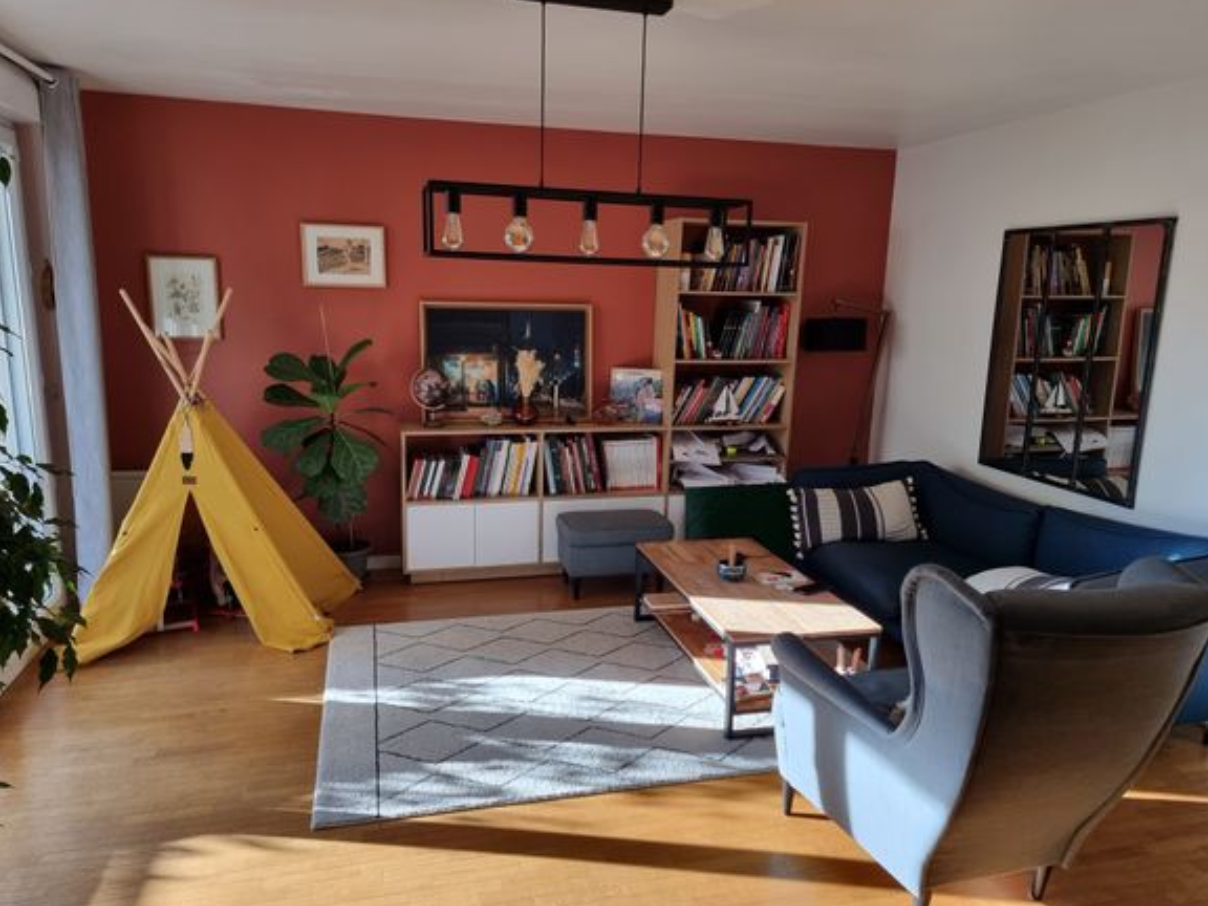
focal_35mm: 25
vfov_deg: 54.9
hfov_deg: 69.4
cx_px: 594
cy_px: 449
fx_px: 872
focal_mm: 6.7
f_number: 1.8
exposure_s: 1/120
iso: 64
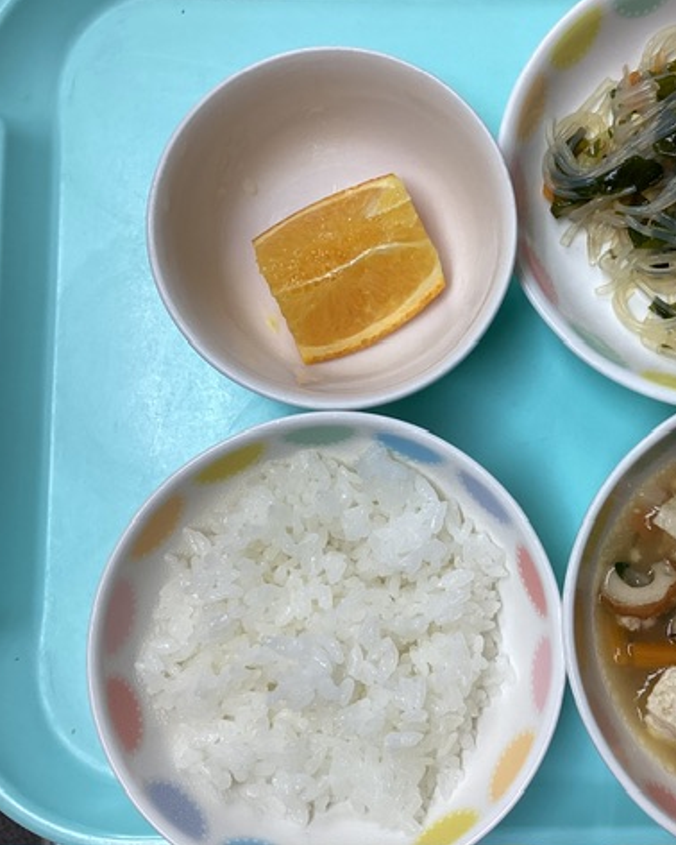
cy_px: 419
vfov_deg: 44.8
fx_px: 1025
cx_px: 486
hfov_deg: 35.9
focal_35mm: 41
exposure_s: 1/100
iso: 64
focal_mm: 3.3
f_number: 2.4
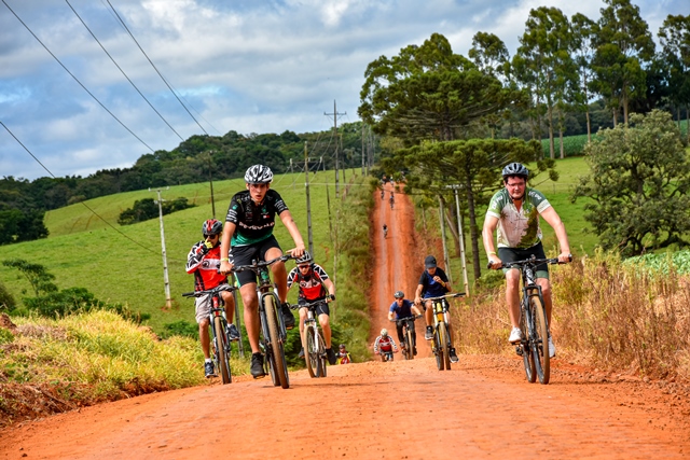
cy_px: 230
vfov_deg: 9.6
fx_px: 2732
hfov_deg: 14.4
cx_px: 345
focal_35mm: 142
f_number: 8
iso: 180
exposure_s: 1/500
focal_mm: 95
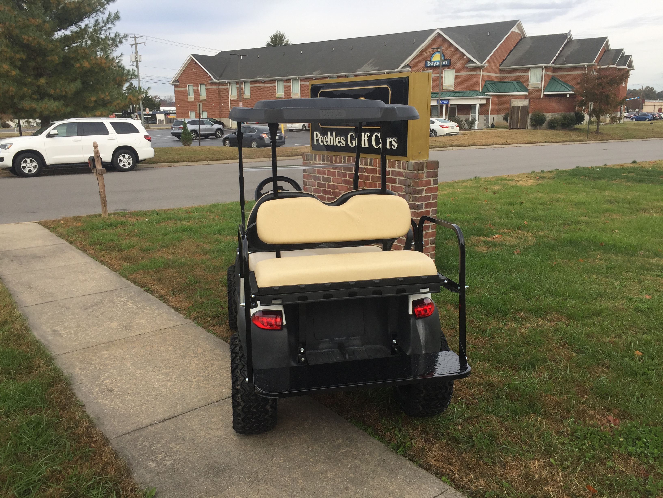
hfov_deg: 61.7
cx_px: 332
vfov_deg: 48.2
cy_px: 249
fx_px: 555
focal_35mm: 29
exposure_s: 1/471
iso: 32
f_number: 2.2
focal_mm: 4.15
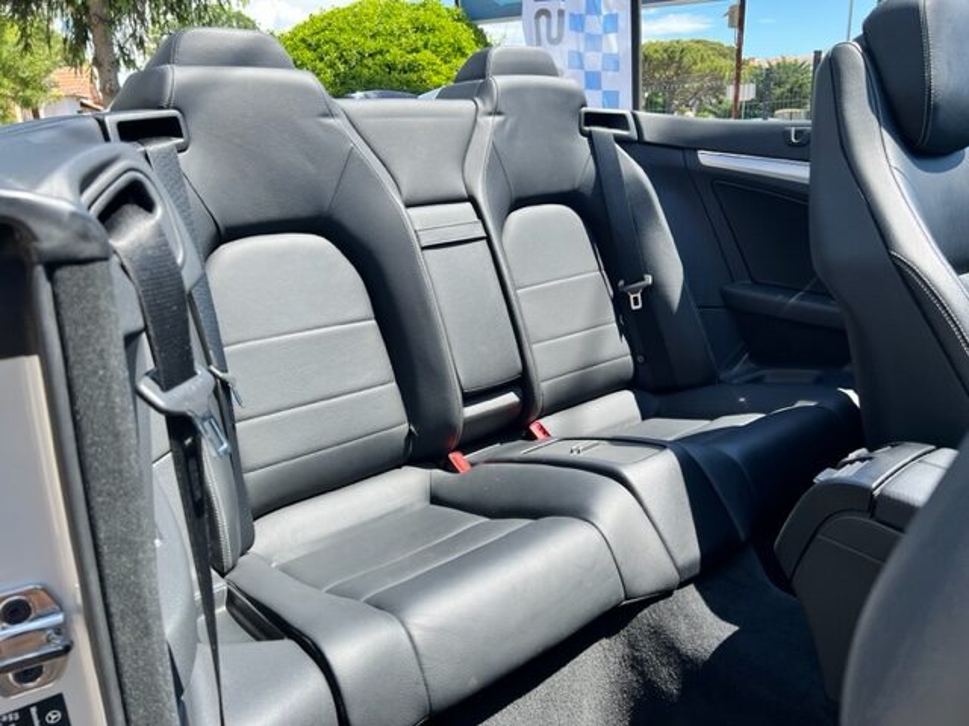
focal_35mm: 26
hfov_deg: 67.3
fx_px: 728
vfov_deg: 53.1
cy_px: 363
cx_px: 484
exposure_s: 1/1029
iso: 50
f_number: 1.5
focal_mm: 5.7
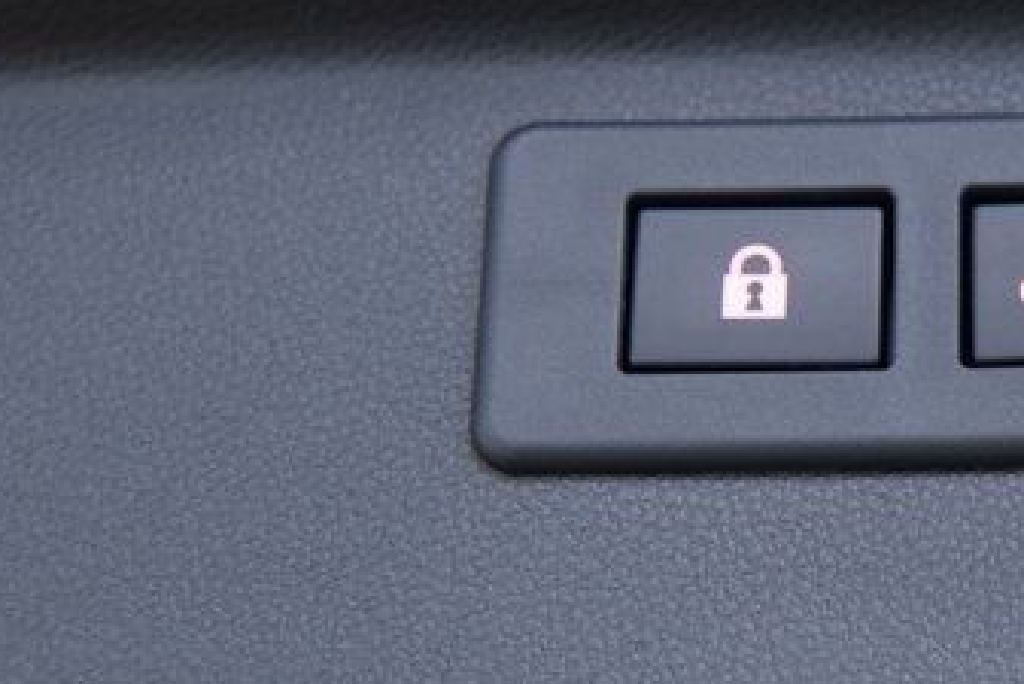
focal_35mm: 131
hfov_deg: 15.5
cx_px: 930
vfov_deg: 10.5
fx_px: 3728
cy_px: 245
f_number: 4.5
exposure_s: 1/15
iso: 1600
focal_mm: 46
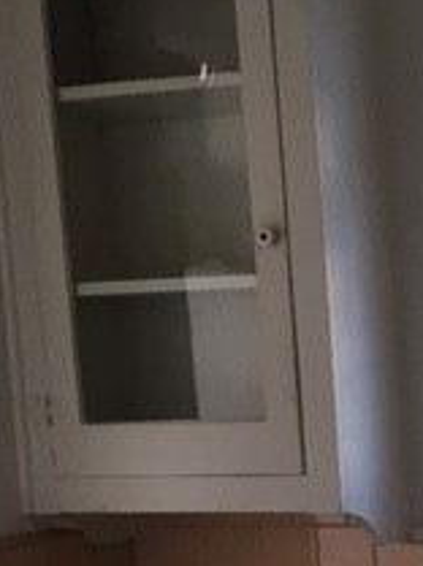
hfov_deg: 15.4
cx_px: 624
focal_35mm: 89
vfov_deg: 21.5
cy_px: 531
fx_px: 1455
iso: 80
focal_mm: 4.15
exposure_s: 1/30
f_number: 2.2
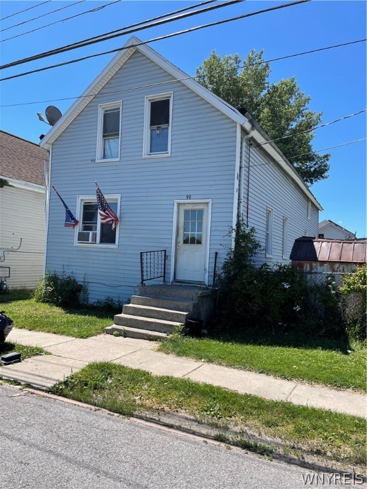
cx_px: 184
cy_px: 244
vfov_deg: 67.3
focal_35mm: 26
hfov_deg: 53.1
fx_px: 368
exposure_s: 1/2288
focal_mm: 5.1
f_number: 1.6
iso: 32
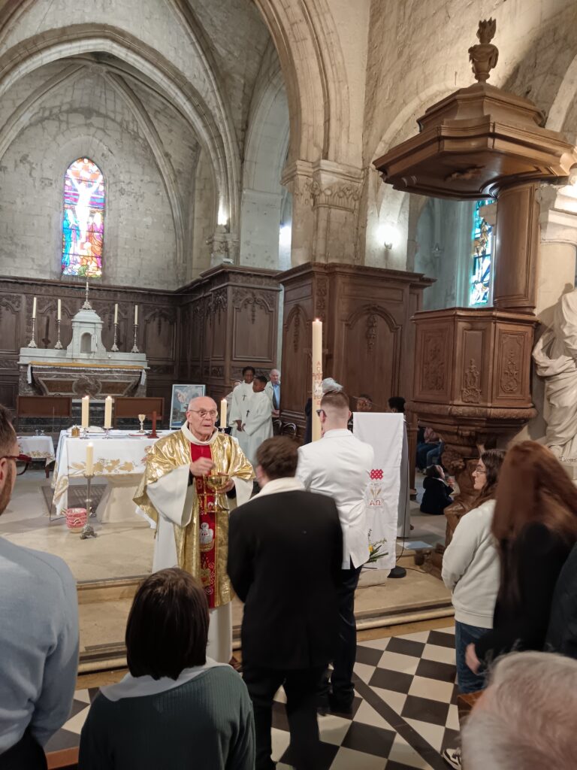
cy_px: 385
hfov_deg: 51.4
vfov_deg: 65.3
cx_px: 288
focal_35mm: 27
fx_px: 600
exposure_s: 1/25
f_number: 1.9
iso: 1041
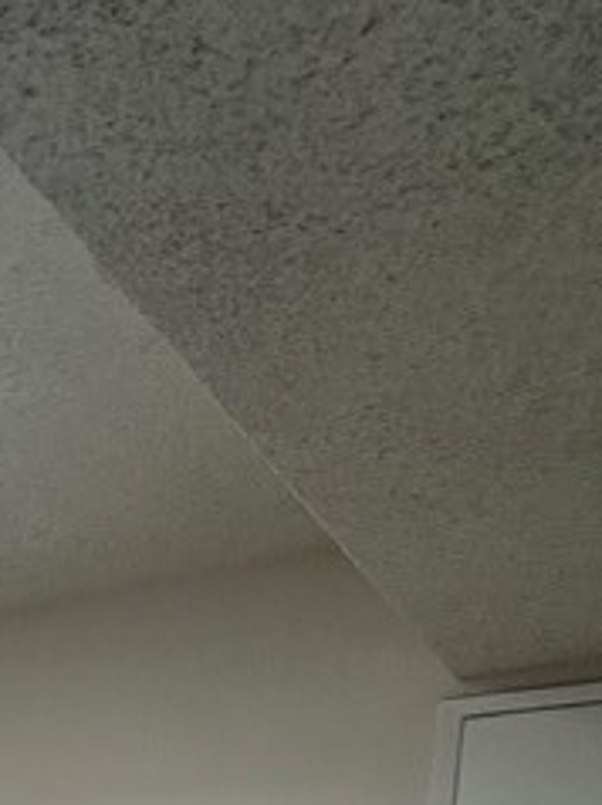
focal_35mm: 56
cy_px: 1164
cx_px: -619
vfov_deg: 26.4
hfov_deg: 17.7
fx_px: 1301
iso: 32
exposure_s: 1/141
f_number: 1.8
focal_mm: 1.57
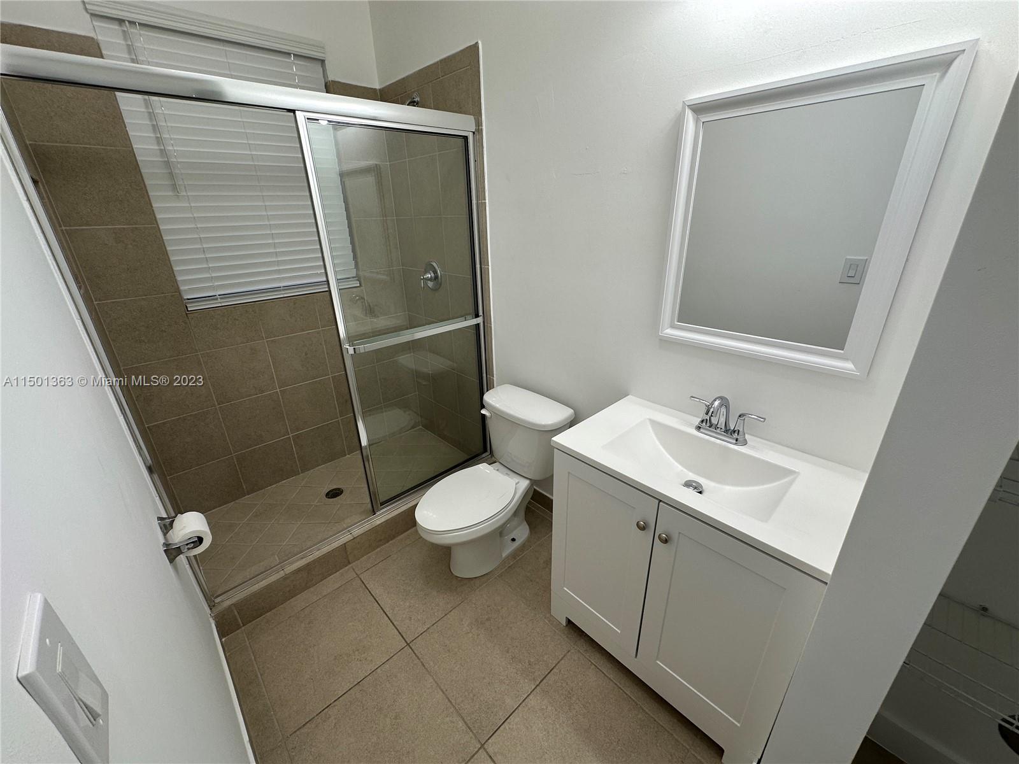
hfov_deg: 102.1
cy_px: 382
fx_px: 412
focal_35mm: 14
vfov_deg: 85.7
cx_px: 510
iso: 80
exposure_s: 1/120
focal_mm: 2.22
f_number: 2.2
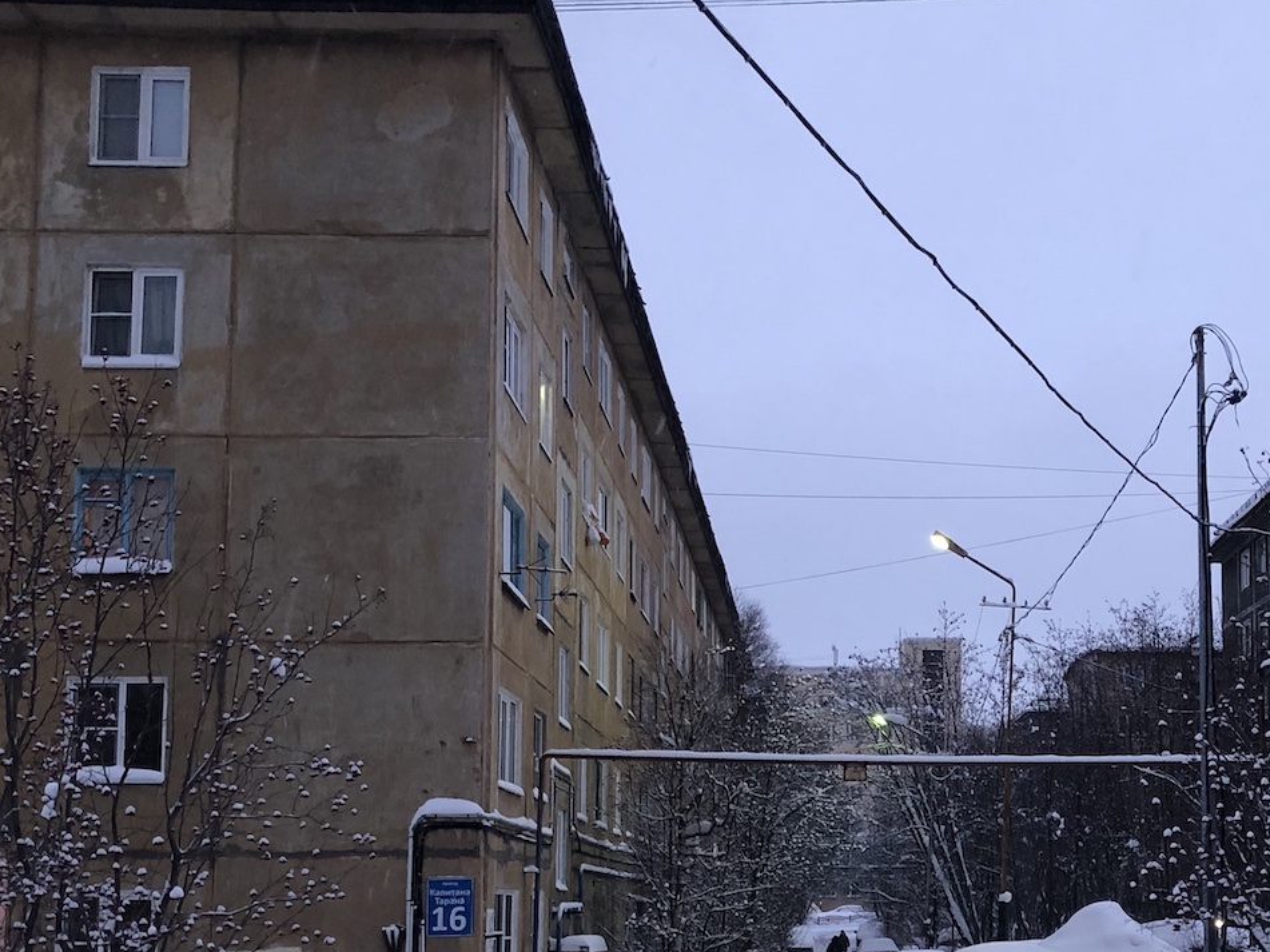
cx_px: 892
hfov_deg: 35.6
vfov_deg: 27.1
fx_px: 1944
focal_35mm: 53
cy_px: 726
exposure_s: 1/17
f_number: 1.8
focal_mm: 3.99
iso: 50
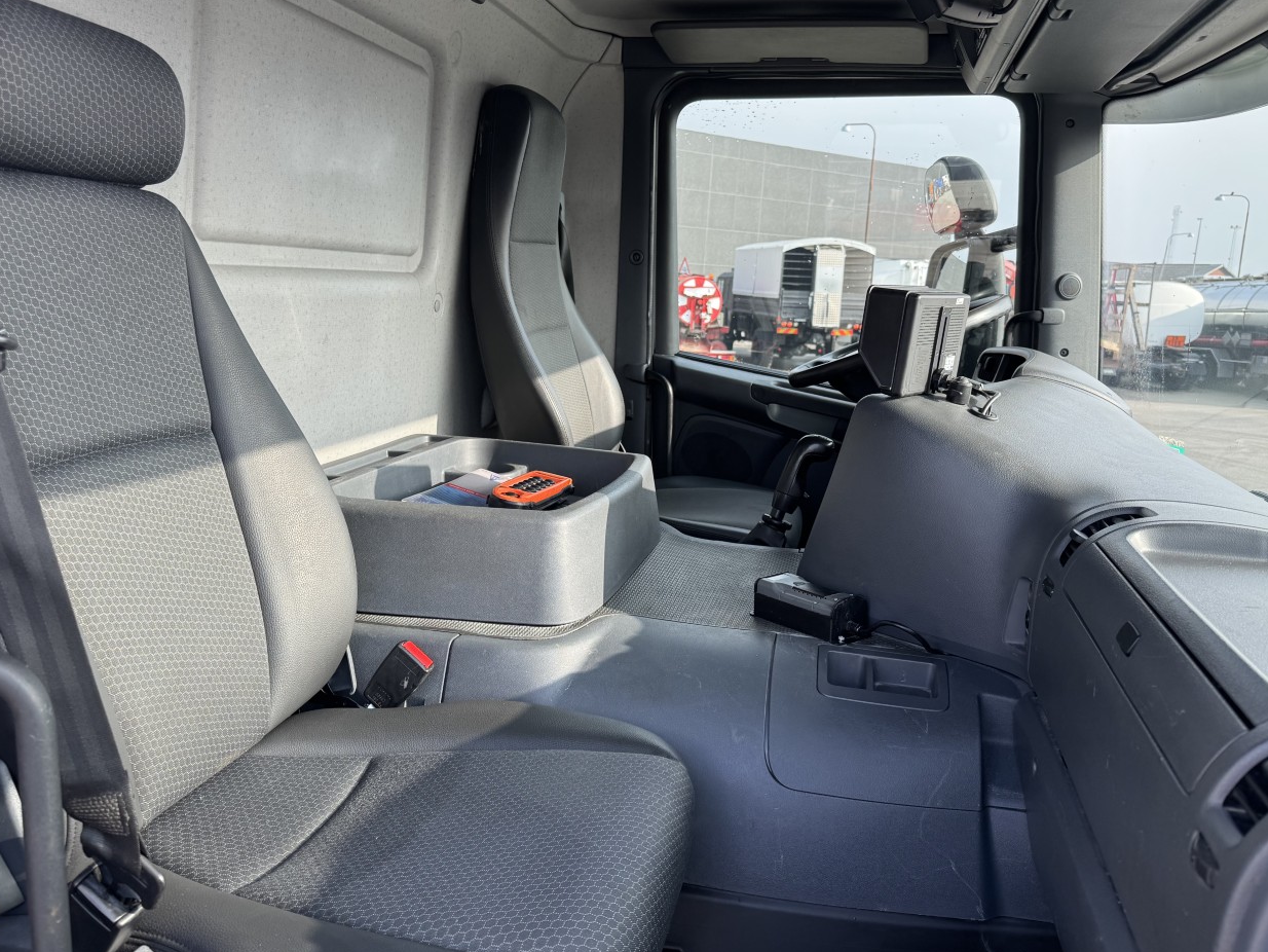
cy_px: 417
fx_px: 1026
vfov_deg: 49.6
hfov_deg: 63.4
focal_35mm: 28
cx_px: 600
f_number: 1.78
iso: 80
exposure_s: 1/577
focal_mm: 6.76
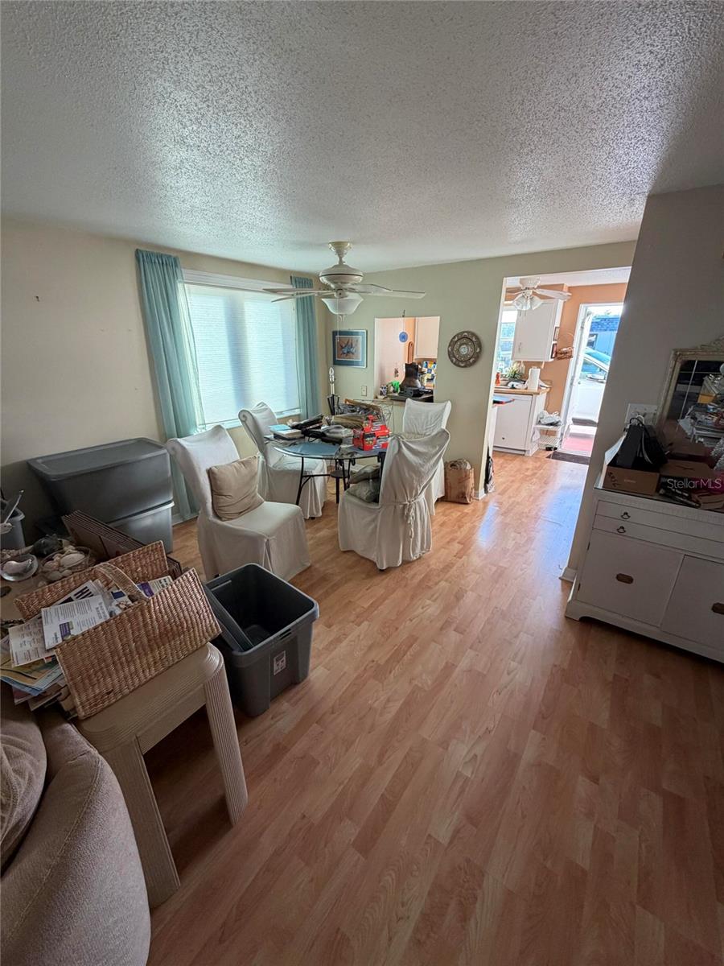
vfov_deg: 102.1
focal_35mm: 14
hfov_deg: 85.7
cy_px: 483
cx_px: 362
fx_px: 390
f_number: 2.2
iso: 250
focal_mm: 2.22
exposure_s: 1/121
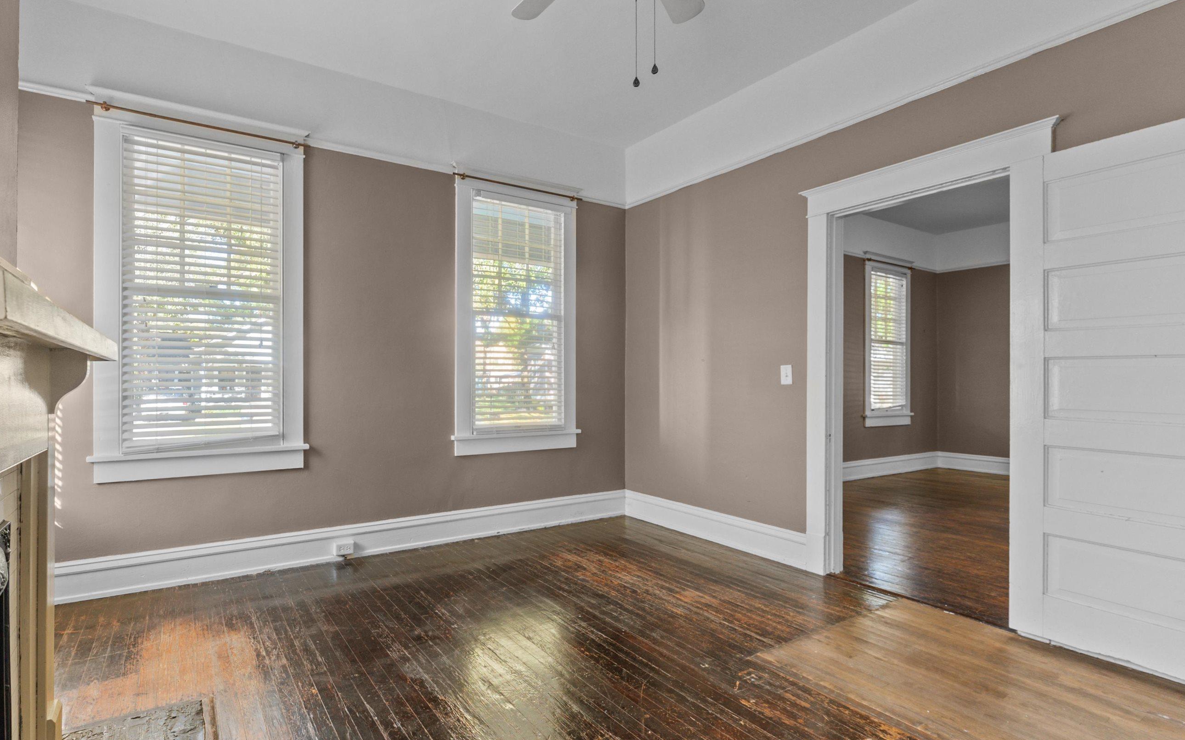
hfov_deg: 91.4
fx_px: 572
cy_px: 373
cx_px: 511
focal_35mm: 18
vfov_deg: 65.8
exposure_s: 1/8
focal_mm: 14.6
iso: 400
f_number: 7.1
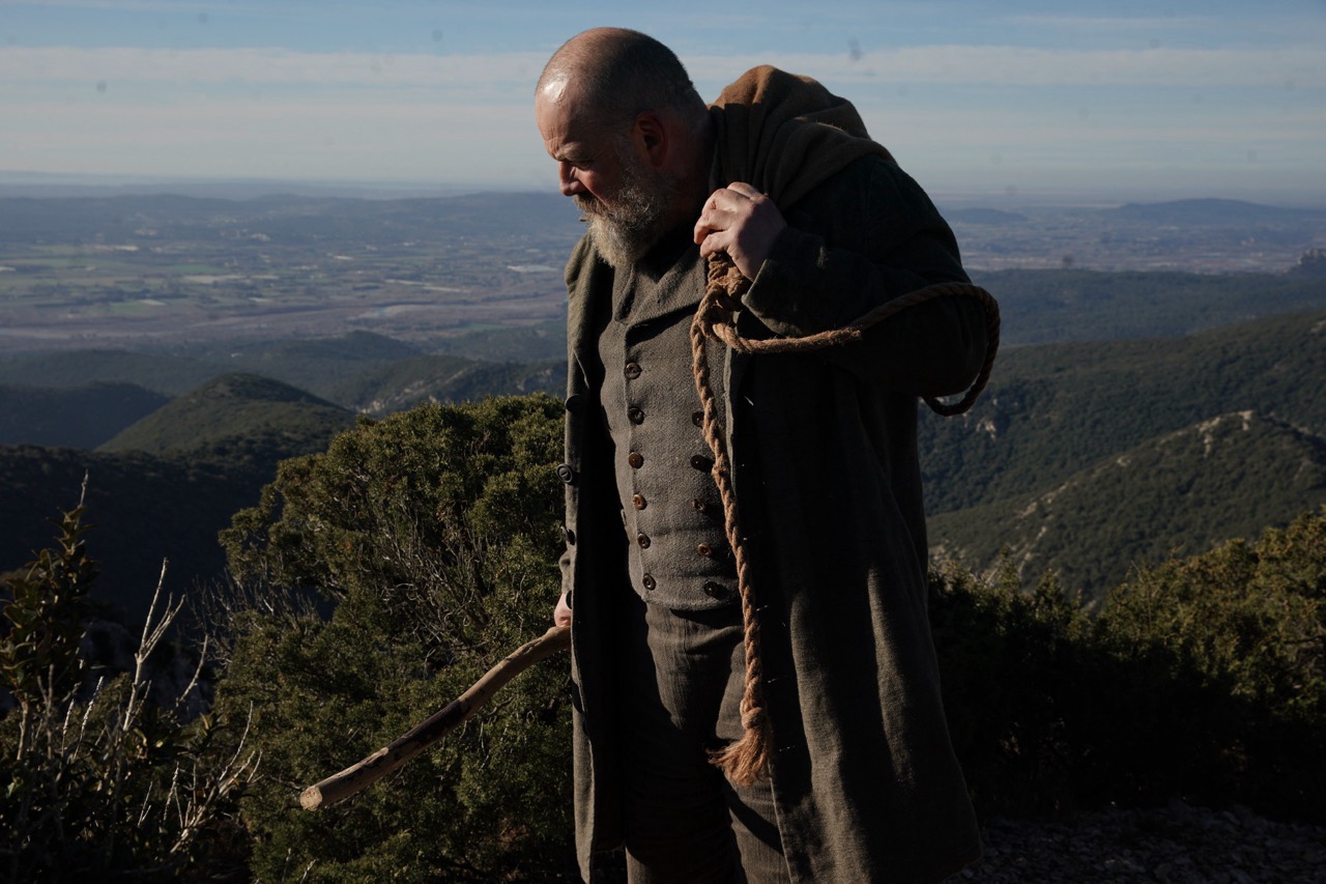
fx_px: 1620
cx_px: 663
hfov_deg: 44.5
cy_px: 442
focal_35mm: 44
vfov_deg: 30.5
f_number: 11
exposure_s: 1/640
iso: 200
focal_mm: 44
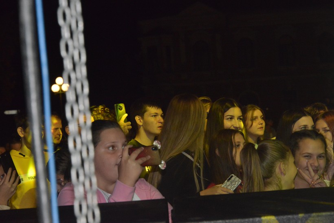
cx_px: 167
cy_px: 112
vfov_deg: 11.8
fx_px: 1076
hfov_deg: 17.6
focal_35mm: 116
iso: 6400
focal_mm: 116
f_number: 8
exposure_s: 1/125
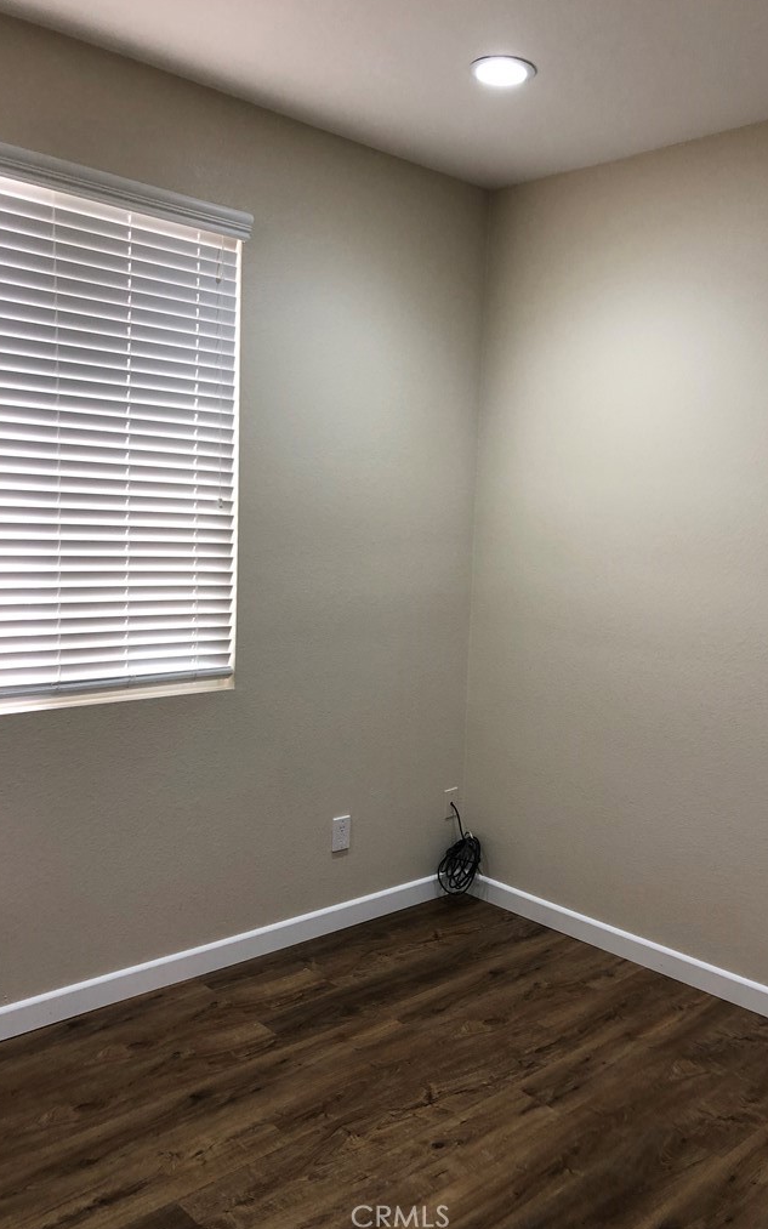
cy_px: 613
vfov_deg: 62.9
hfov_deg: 41.7
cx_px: 449
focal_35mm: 30
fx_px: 1005
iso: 32
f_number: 1.8
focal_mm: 3.99
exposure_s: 1/30
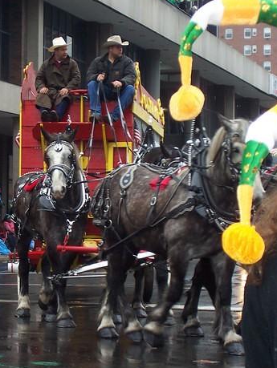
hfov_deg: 12.0
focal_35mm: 124
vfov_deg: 15.9
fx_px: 1321
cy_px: 186
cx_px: 95
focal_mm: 13.5
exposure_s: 1/90
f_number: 4.1
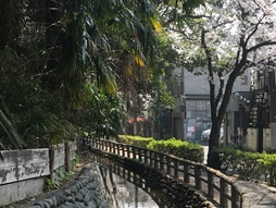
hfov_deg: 25.6
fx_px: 583
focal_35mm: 73
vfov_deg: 19.8
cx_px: 260
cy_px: 185
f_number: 2.2
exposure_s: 1/373
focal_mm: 4.15
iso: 25
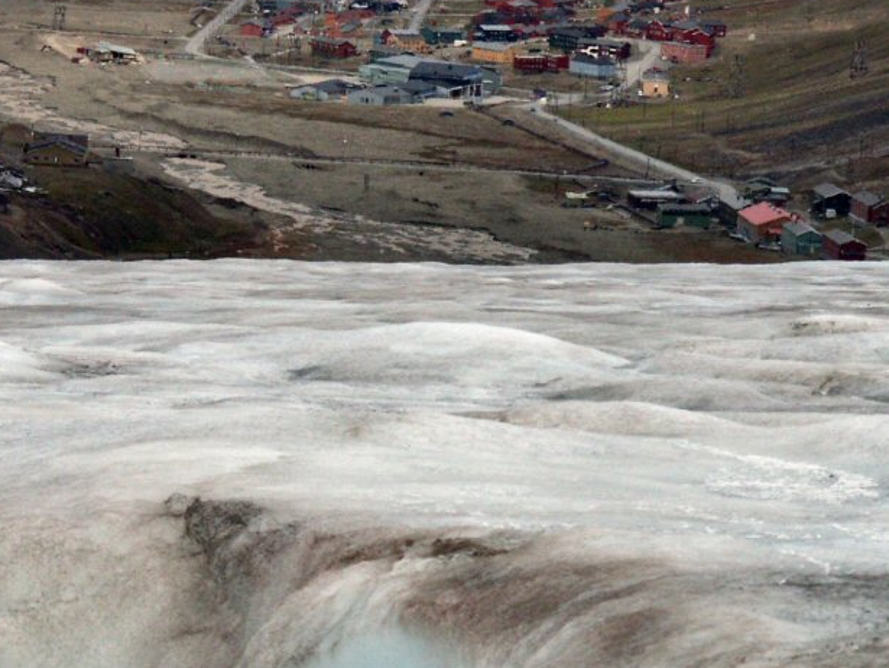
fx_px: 8017
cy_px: 447
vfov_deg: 4.8
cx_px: 368
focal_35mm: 312
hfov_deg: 6.3
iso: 100
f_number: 6.3
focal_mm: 36.74
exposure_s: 1/320
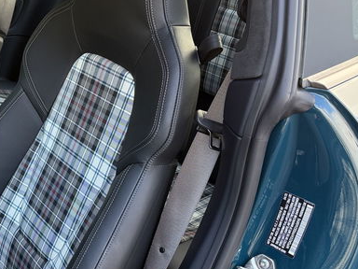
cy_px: 110
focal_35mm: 48
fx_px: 496
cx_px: 47
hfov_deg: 37.5
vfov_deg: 30.2
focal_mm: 6.76
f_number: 1.78
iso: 200
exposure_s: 1/232
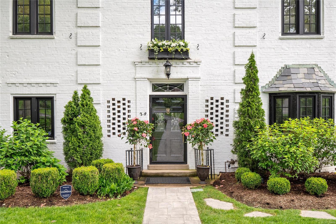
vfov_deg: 36.9
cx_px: 168
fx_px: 336
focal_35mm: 36
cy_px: 112
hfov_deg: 53.1
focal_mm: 18
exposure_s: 1/200
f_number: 6.3
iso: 400
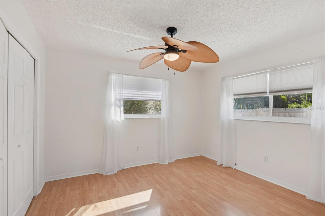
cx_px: 162
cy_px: 108
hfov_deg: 96.7
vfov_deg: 73.7
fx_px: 144
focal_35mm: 16
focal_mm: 16
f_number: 8
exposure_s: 1/160
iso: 400
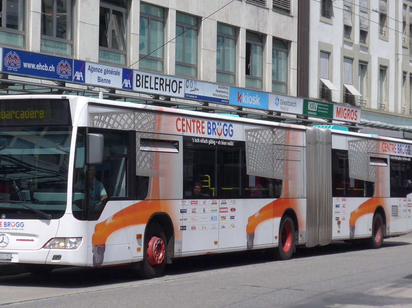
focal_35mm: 106
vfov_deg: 14.0
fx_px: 1261
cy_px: 141
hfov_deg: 18.5
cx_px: 173
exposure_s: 1/1000
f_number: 4.2
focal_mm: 15
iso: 80
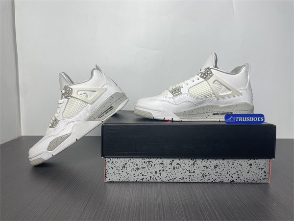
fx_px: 221
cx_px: 147
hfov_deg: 67.3
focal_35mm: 26
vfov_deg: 53.1
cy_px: 110
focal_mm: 4.2
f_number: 1.6
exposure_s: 1/172
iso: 32
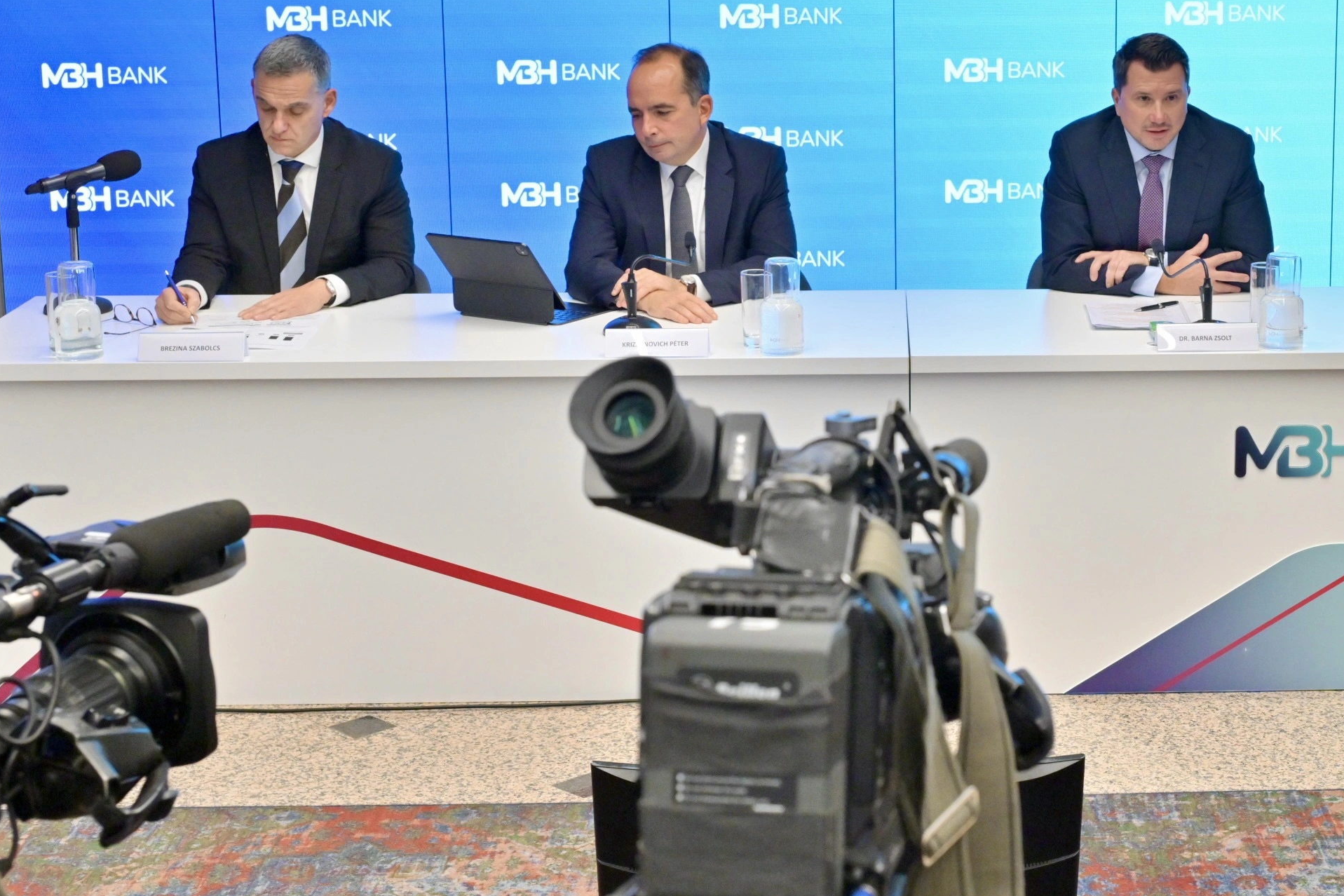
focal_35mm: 71
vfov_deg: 19.2
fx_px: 2650
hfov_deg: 28.1
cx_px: 998
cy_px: 362
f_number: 6.3
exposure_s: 1/160
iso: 1600
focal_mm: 42
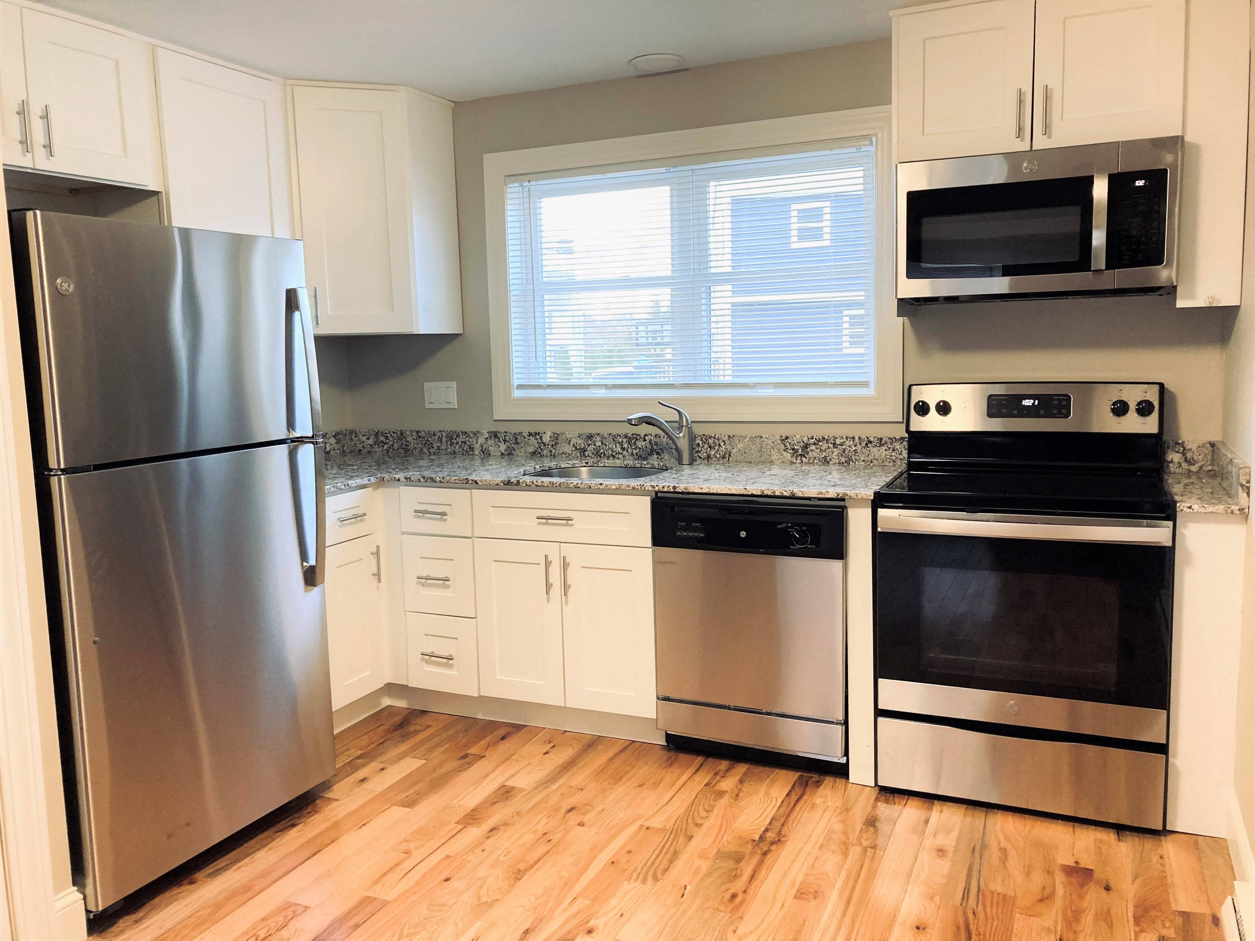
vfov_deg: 49.7
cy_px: 470
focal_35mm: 28
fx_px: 1015
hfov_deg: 63.4
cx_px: 628
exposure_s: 1/60
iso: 160
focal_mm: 3.99
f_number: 1.8
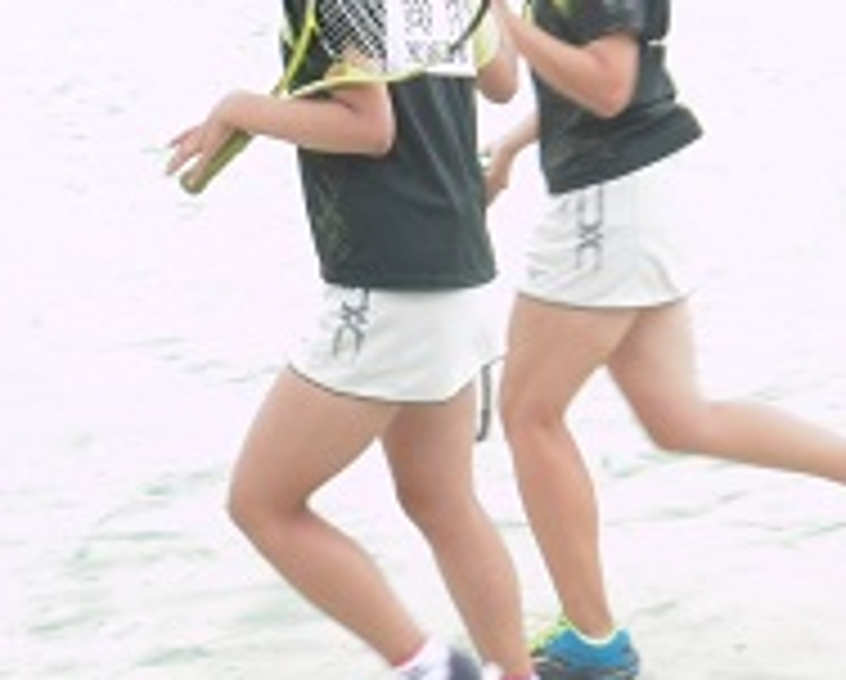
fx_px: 3185
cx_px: 495
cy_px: 207
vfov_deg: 12.2
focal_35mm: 127
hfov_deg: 15.1
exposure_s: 1/125
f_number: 4
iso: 100
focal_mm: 9.2
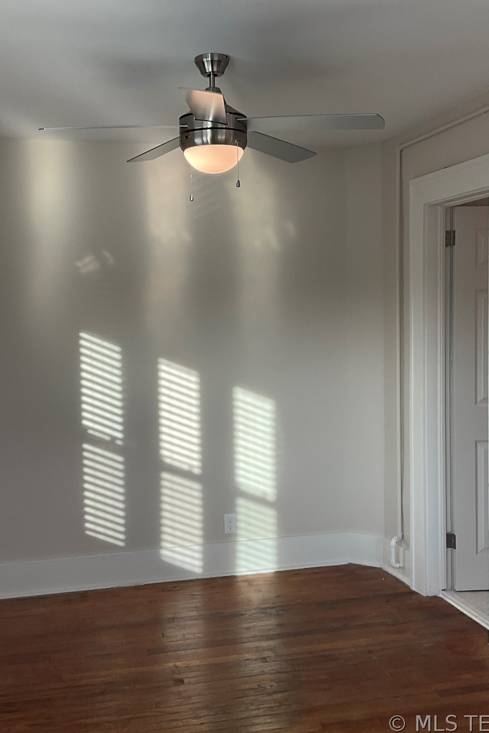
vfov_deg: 47.4
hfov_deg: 32.6
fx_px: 835
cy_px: 367
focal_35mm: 41
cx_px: 225
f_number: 1.8
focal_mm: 3
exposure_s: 1/122
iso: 25
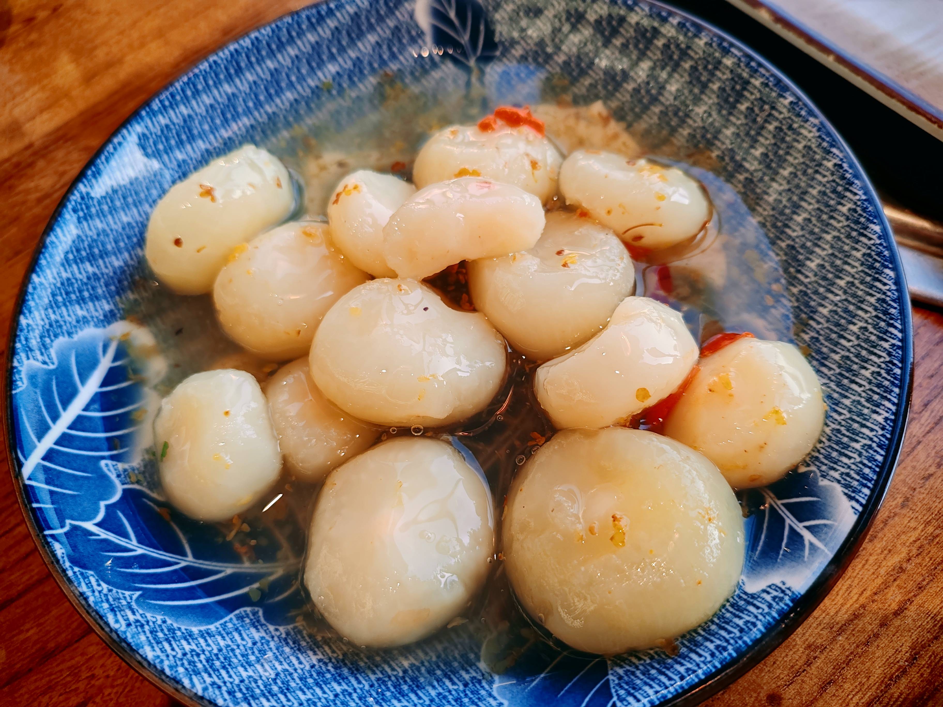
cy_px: 354
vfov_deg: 51.4
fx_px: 736
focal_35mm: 27
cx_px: 472
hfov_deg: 65.3
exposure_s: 1/100
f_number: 1.8
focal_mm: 6.14
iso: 178
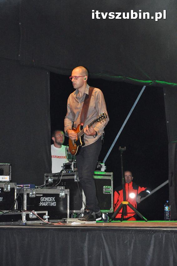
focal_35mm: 105
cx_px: 88
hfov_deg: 13.0
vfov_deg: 19.5
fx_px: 776
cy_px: 133
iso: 3200
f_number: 5.6
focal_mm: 70
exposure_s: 1/60
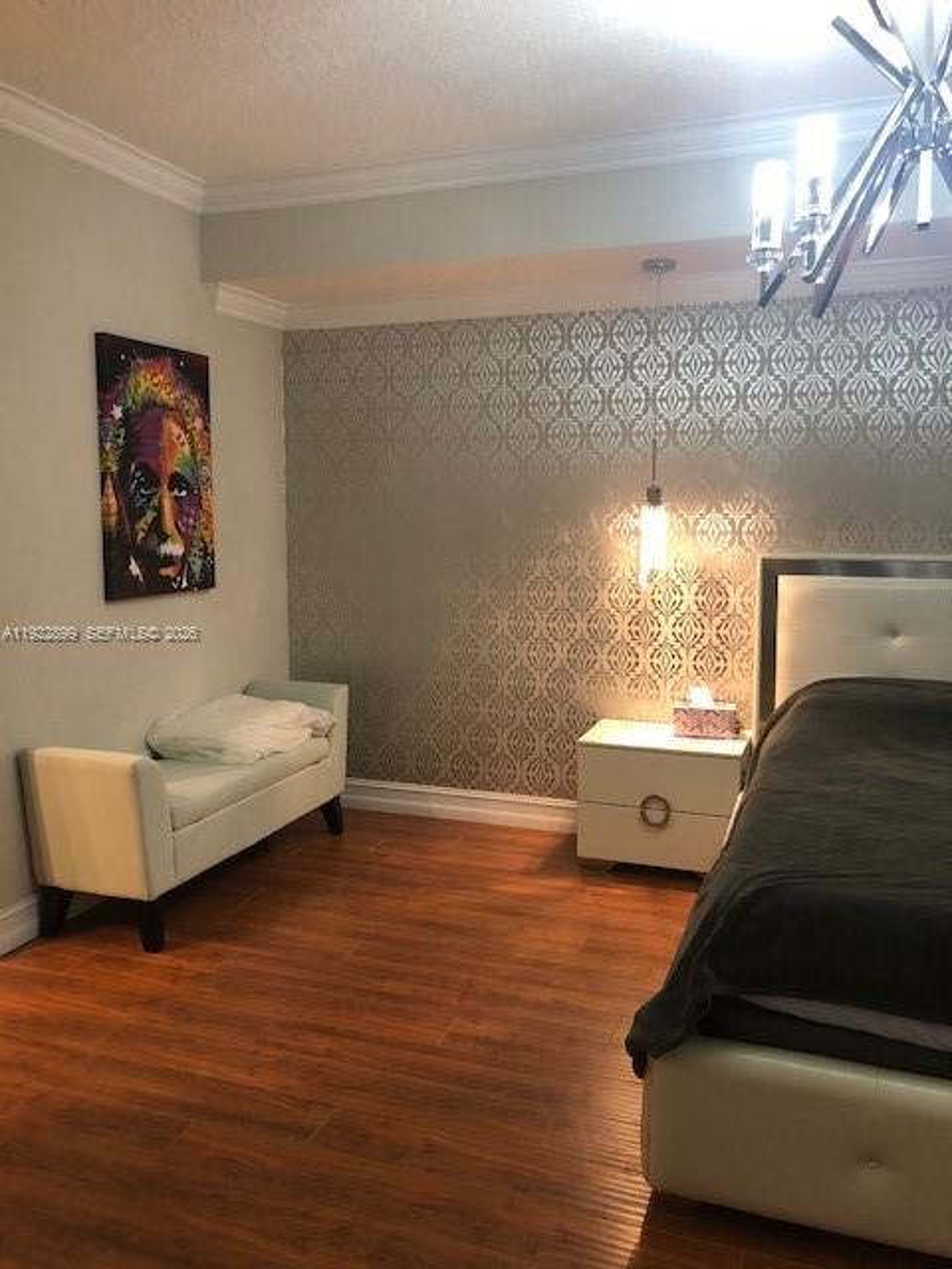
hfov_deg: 49.7
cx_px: 476
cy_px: 634
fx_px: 1027
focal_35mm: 28
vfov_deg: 63.4
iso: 80
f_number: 1.8
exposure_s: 1/15
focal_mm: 4
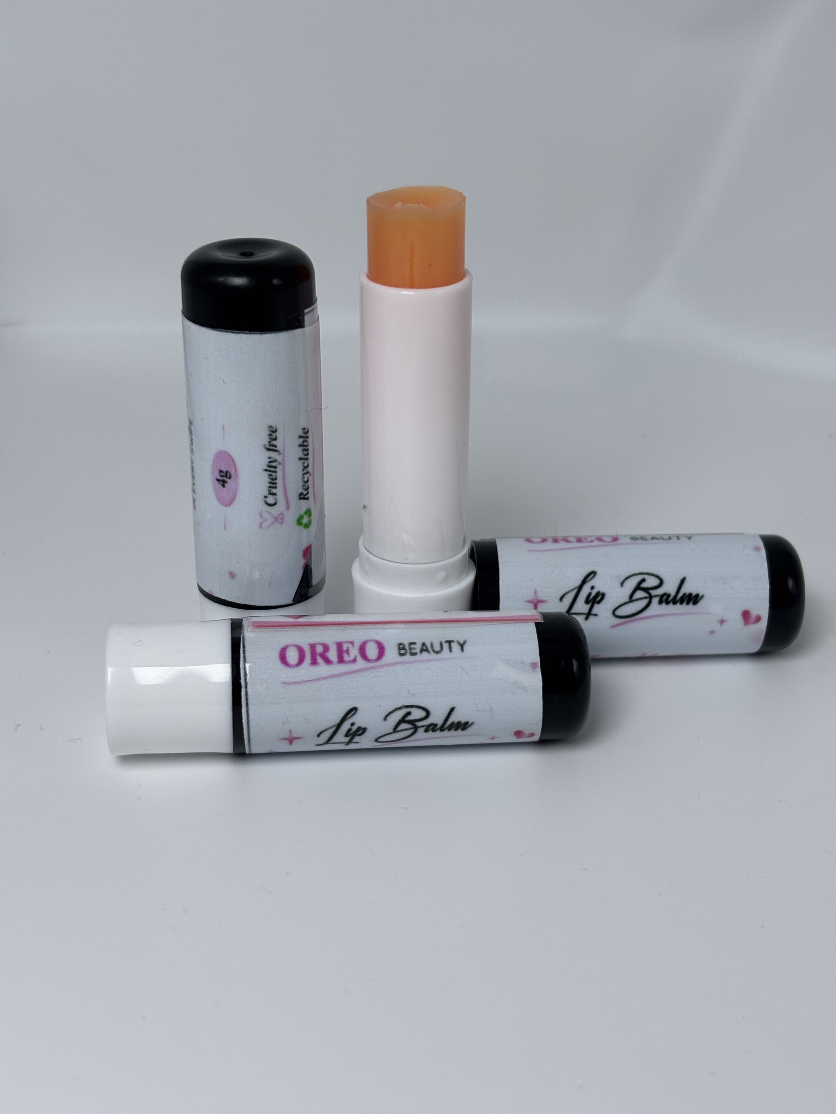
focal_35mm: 52
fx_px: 1674
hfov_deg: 28.0
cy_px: 557
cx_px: 418
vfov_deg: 36.8
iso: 32
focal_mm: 5.96
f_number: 1.6
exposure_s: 1/894
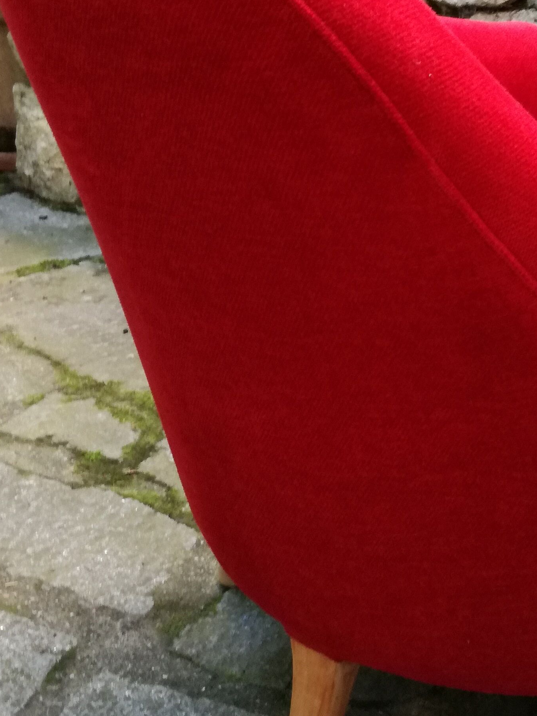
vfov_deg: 31.0
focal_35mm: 62
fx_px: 1282
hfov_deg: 23.1
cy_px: 245
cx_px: 475
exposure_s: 1/30
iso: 160
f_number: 2
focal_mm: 3.79
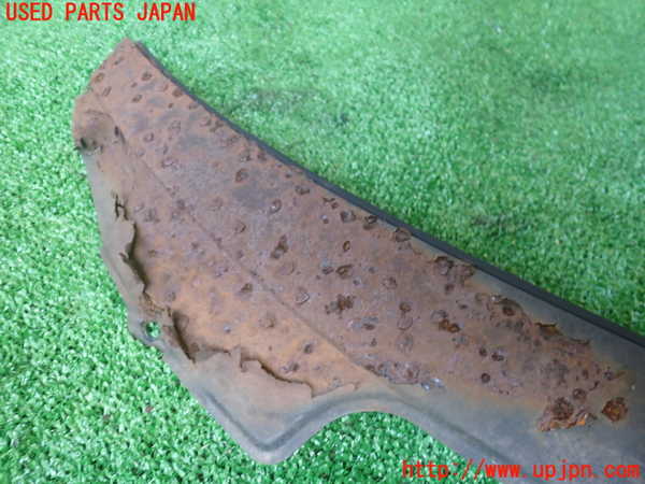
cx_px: 322
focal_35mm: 30
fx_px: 559
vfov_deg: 46.8
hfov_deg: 60.0
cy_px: 242
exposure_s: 1/50
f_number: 2.3
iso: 200
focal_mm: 5.4
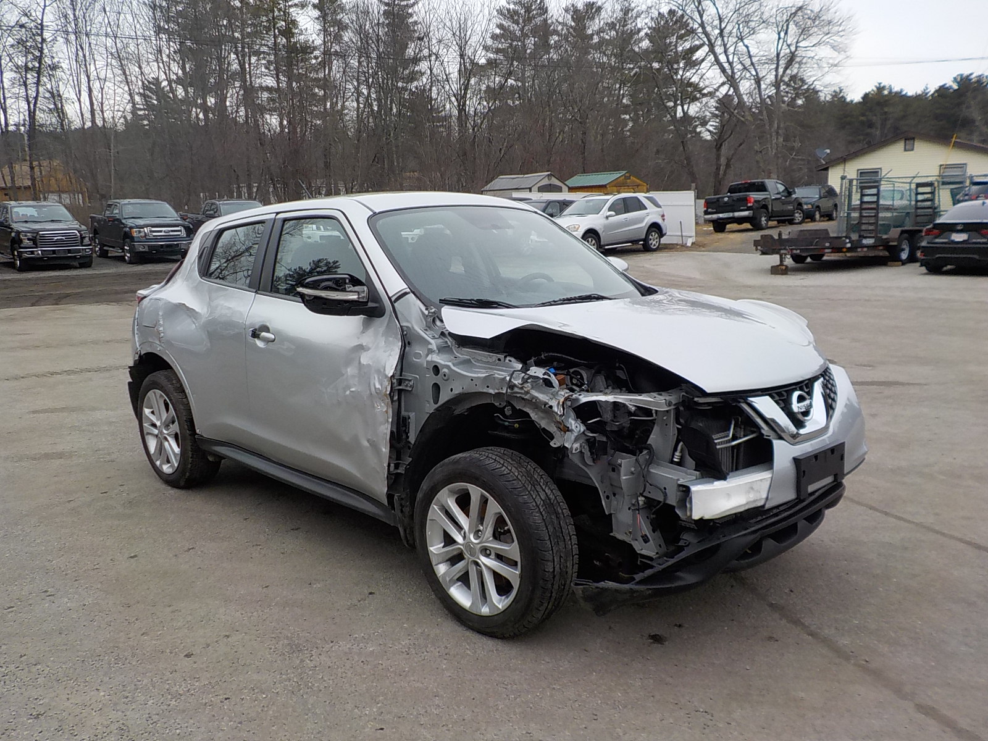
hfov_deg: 60.0
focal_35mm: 30
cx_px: 494
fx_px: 856
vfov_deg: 46.8
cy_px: 370
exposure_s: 1/200
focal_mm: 4.1
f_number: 3.3
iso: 125
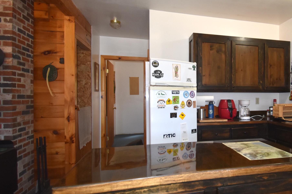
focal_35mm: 25
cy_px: 101
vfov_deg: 51.3
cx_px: 209
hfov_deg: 68.2
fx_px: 203
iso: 800
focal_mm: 10
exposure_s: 1/100
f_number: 5
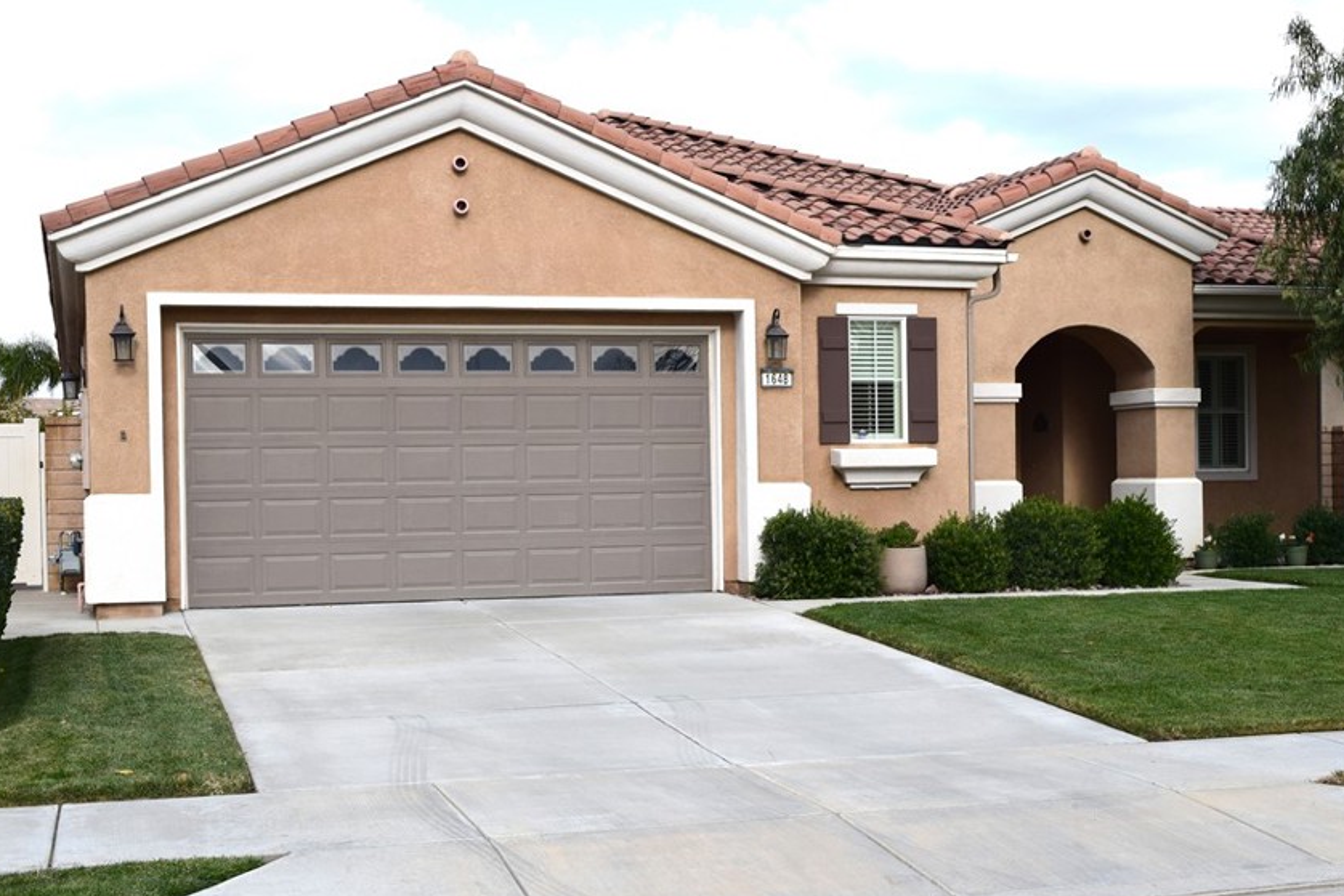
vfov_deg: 24.6
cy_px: 509
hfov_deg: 36.2
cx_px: 725
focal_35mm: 55
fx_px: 2054
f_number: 11
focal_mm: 30
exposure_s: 1/400
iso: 400
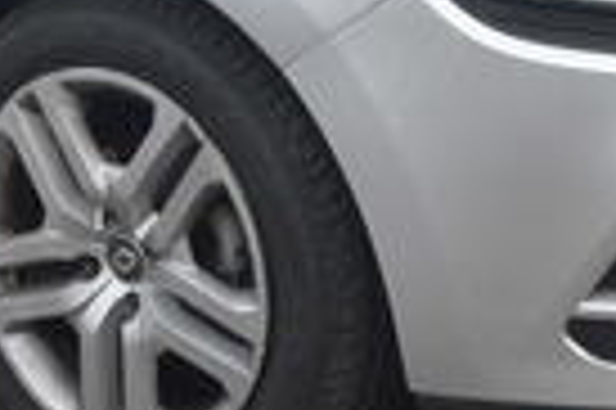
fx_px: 2997
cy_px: -113
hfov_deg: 11.7
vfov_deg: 7.7
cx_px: 85
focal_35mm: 175
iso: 1600
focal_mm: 25
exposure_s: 1/400
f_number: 10
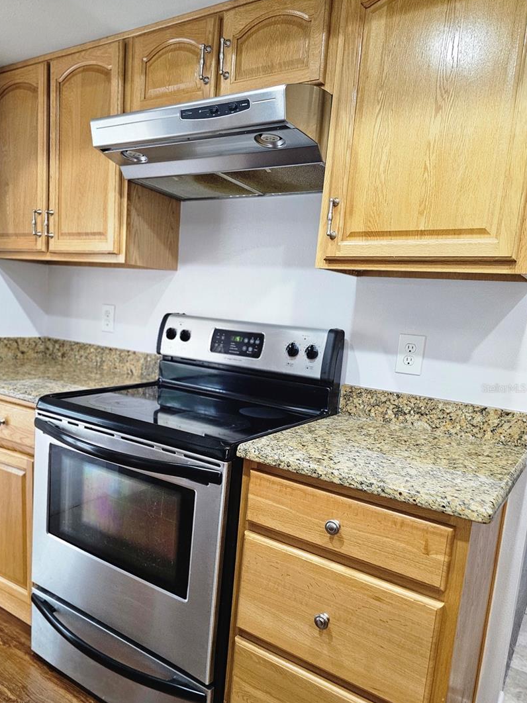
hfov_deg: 52.9
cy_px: 388
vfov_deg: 67.1
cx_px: 230
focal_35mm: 26
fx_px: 528
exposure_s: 1/120
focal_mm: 6.3
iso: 800
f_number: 1.7
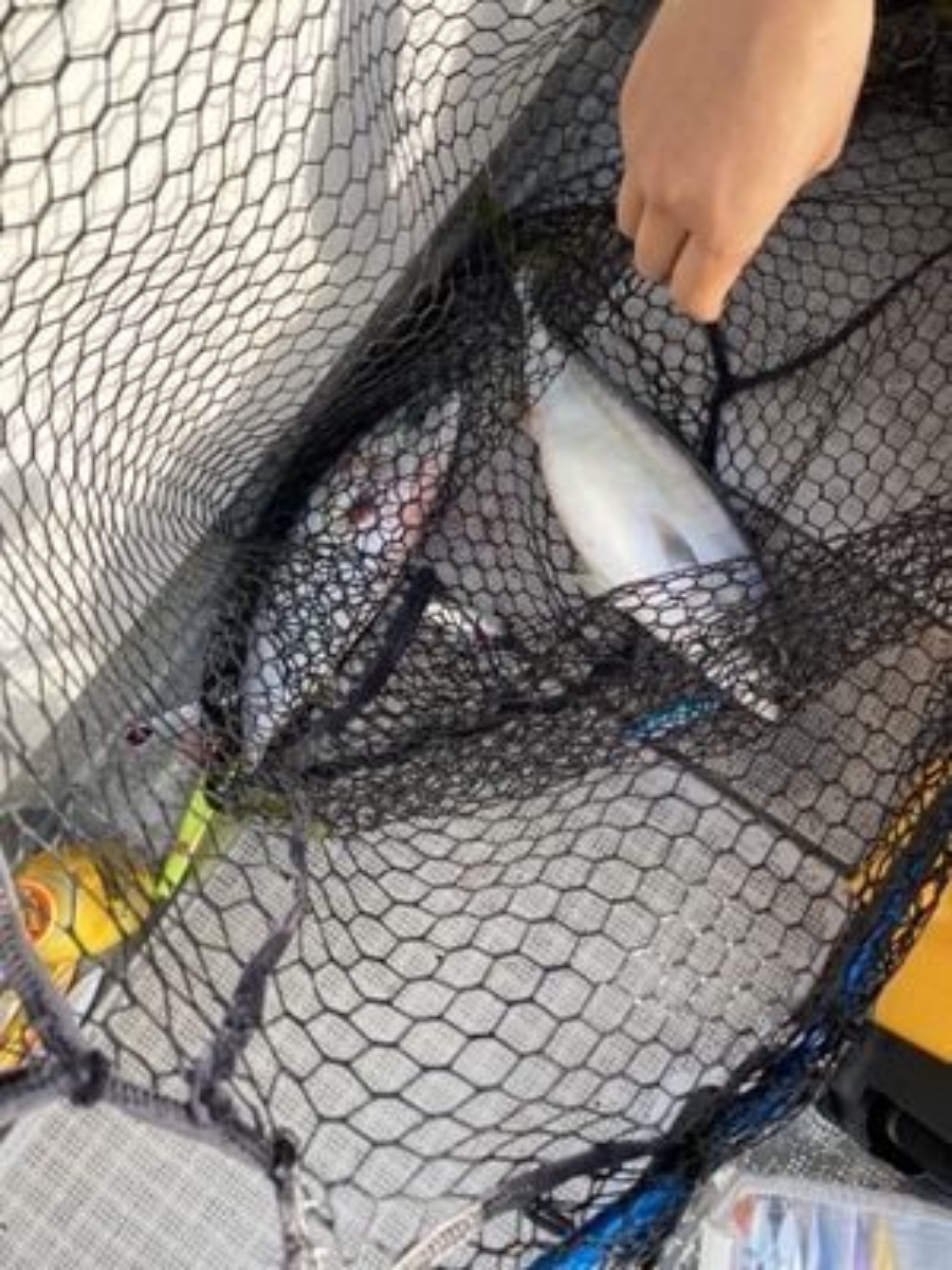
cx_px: 476
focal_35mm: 26
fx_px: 953
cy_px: 635
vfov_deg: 67.3
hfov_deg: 53.1
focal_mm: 4.25
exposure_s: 1/395
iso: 32
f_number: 1.8
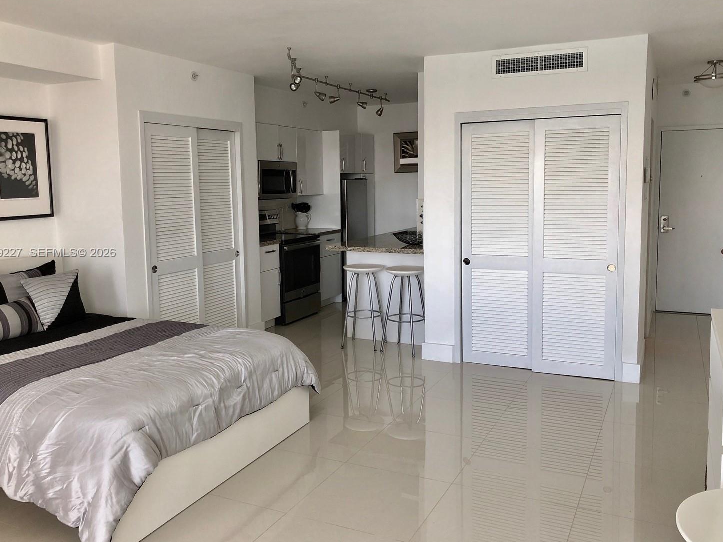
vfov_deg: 45.4
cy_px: 254
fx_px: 648
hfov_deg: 58.3
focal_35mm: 31
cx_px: 360
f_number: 1.8
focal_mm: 4
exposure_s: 1/40
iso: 25
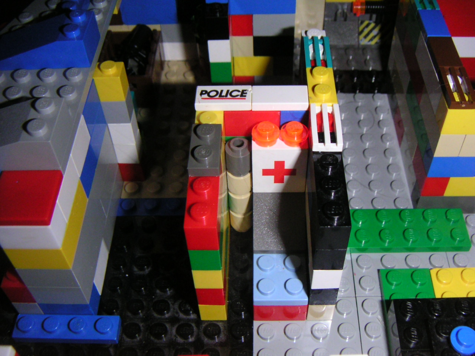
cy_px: 178
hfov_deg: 49.0
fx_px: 521
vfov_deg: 37.7
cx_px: 238
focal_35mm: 38
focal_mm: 5
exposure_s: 1/45
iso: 200
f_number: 6.7
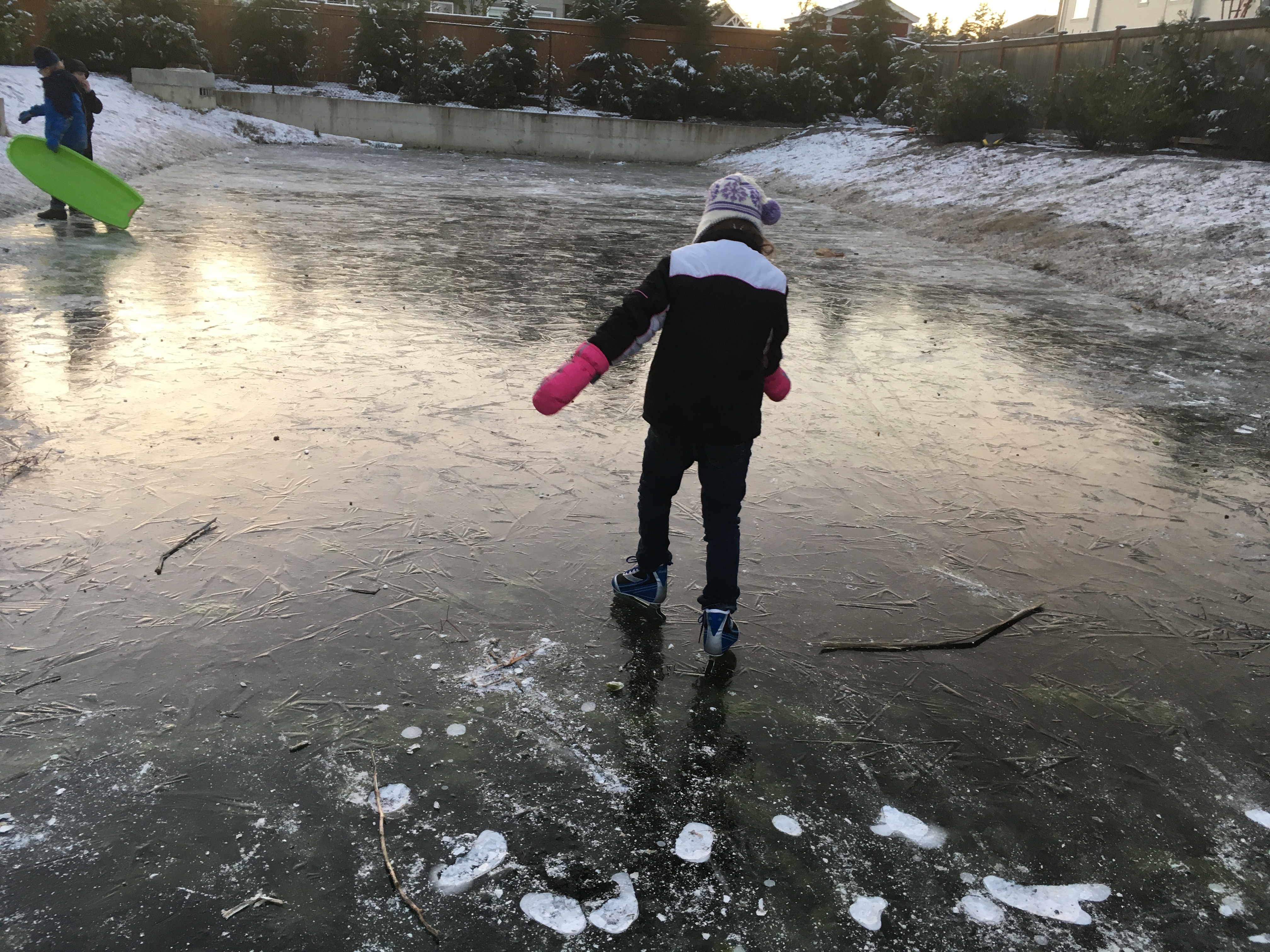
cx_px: 635
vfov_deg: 48.2
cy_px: 476
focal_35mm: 29
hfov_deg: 61.7
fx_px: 1064
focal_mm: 4.15
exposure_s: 1/40
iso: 32
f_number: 2.2
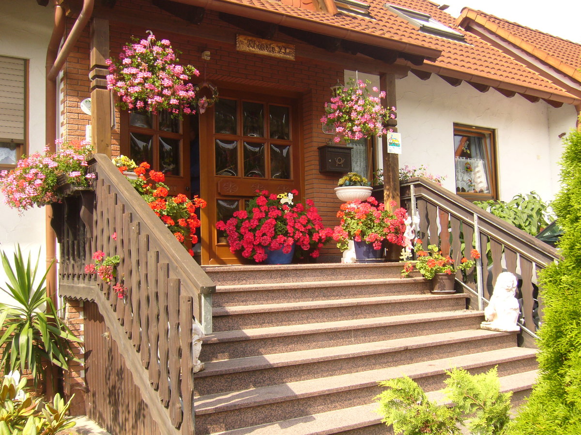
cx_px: 290
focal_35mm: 35
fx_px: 587
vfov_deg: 40.7
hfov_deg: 52.6
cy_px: 218
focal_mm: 5.8
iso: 80
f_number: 5.6
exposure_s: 1/100
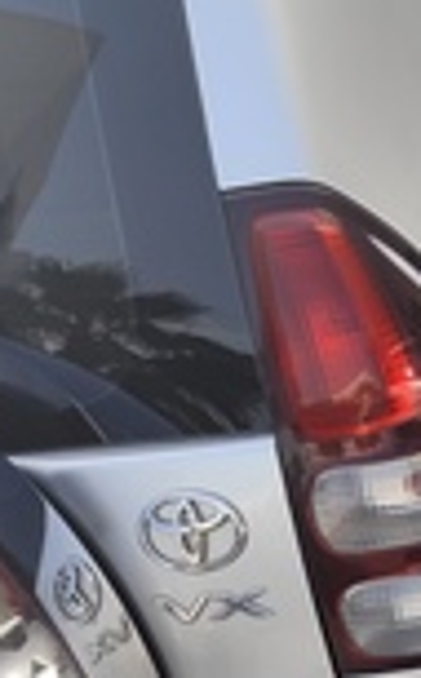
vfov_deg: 26.4
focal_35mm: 73
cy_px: 711
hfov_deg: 16.7
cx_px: 561
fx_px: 1346
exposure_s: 1/649
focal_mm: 6.14
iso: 50
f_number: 1.65
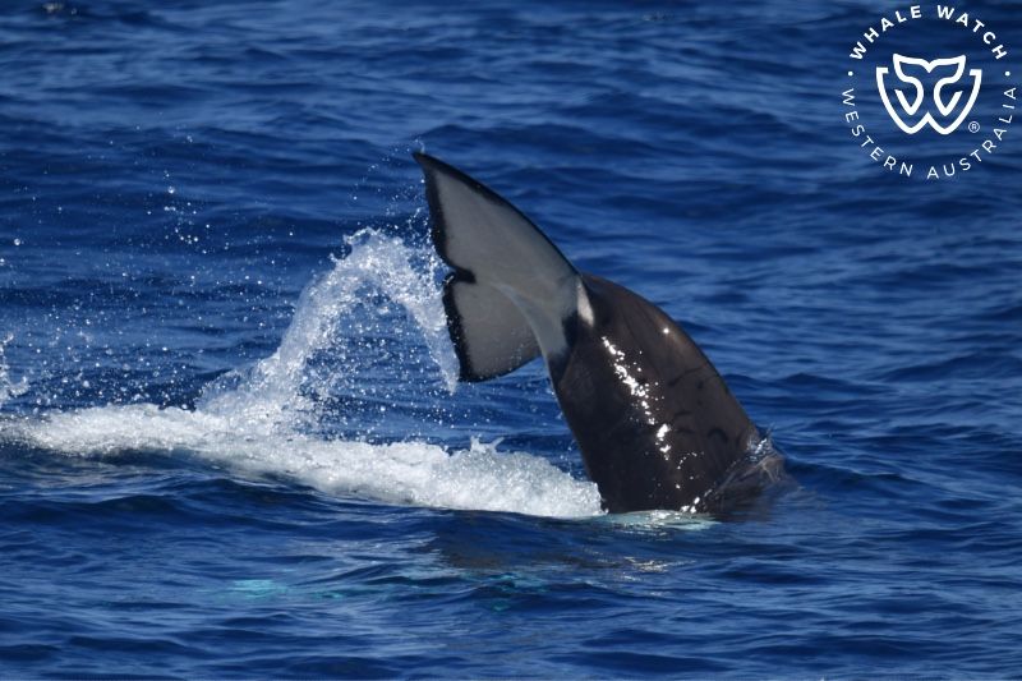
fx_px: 17029
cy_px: 340
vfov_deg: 2.3
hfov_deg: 3.4
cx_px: 511
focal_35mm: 600
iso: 900
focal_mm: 600
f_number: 6.3
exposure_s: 1/8000
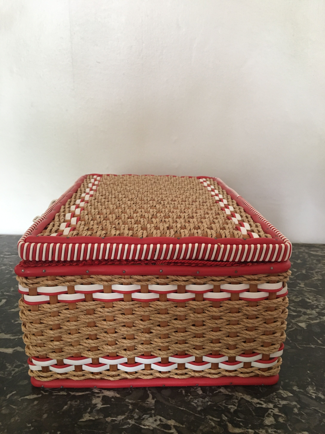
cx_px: 162
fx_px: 363
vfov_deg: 61.7
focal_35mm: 29
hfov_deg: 48.2
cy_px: 217
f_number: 2.2
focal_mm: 4.15
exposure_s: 1/33
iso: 160
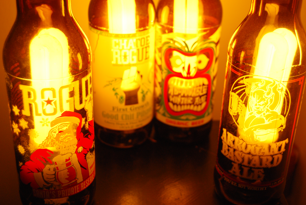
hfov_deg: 36.5
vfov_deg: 24.9
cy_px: 102
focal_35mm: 55
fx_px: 464
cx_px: 154
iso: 800
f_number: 4.8
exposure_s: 1/250
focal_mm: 35
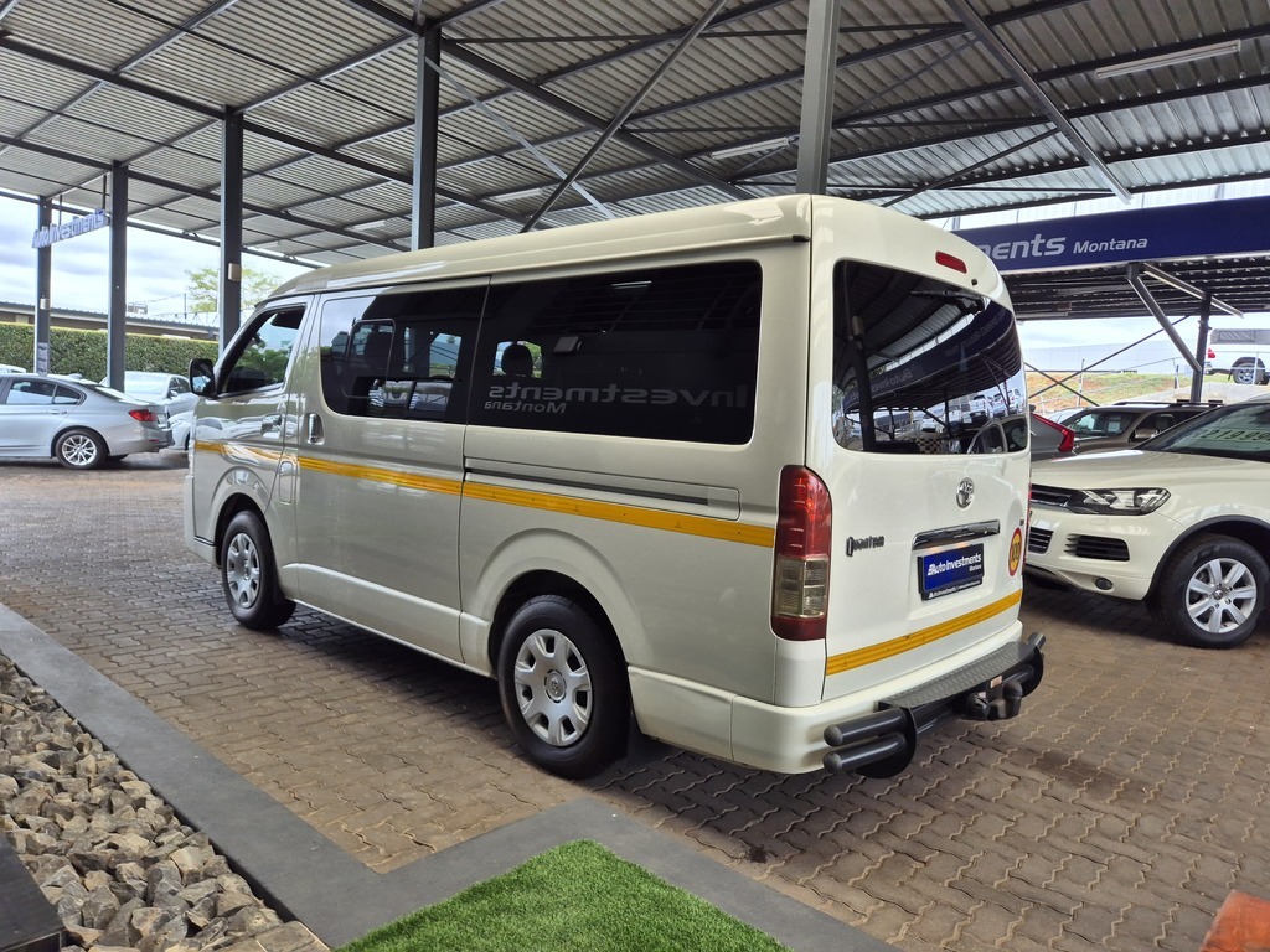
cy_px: 476
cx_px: 635
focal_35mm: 23
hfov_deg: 73.9
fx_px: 844
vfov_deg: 58.9
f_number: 1.8
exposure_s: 1/180
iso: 32
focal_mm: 5.4
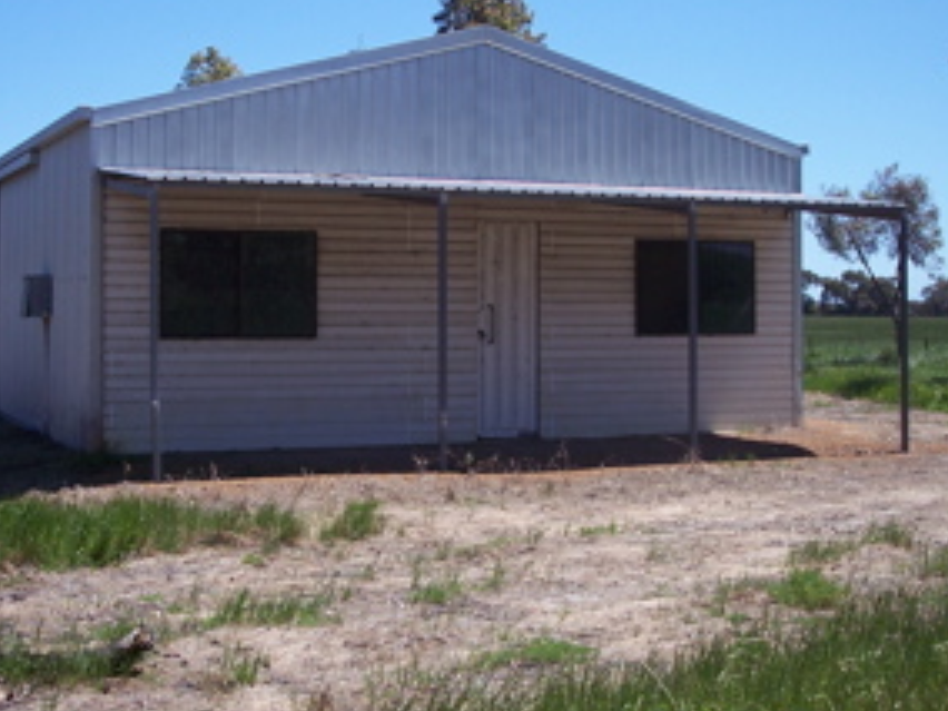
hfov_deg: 34.9
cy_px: 237
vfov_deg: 26.4
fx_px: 1506
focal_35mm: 55
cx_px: 397
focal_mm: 8
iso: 100
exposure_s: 1/750
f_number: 4
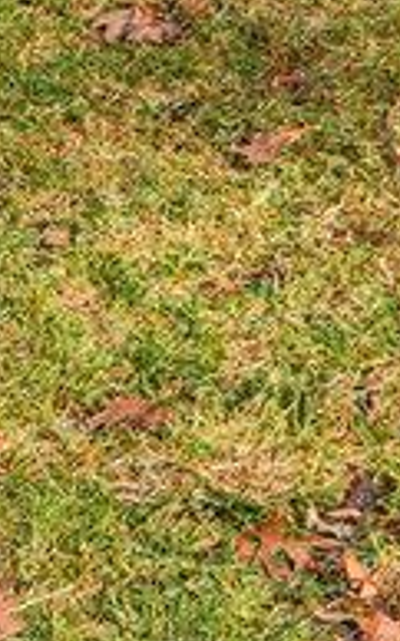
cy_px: -805
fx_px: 2638
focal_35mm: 151
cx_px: -248
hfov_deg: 8.4
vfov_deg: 11.8
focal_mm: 14
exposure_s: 1/1000
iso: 400
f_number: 8
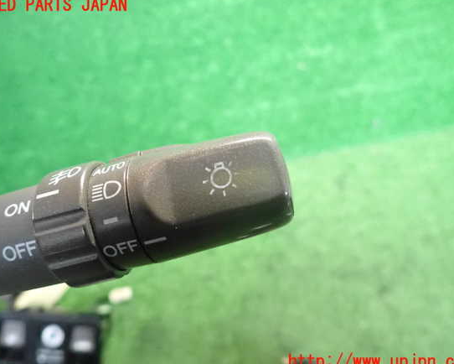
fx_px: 363
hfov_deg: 64.1
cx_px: 226
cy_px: 184
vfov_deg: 53.2
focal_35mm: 27
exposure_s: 1/100
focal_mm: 4.5
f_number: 2
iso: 2000
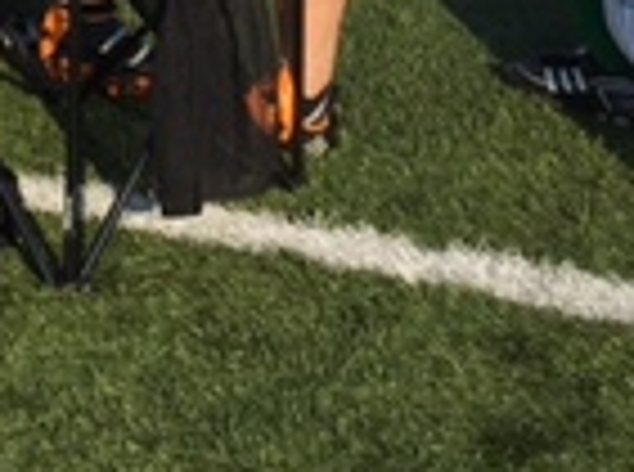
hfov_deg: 14.8
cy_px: -490
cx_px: 40
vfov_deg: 10.3
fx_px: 2411
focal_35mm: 132
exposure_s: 1/1637
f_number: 2.2
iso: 25
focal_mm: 4.15
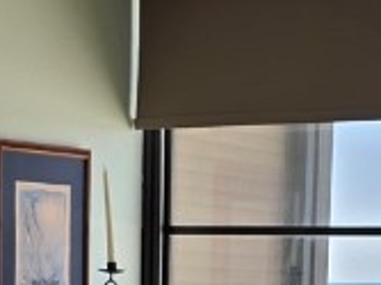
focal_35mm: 141
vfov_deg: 9.9
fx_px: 1551
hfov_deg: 14.0
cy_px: 520
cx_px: 187
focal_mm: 6.3
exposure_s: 1/120
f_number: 1.7
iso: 12
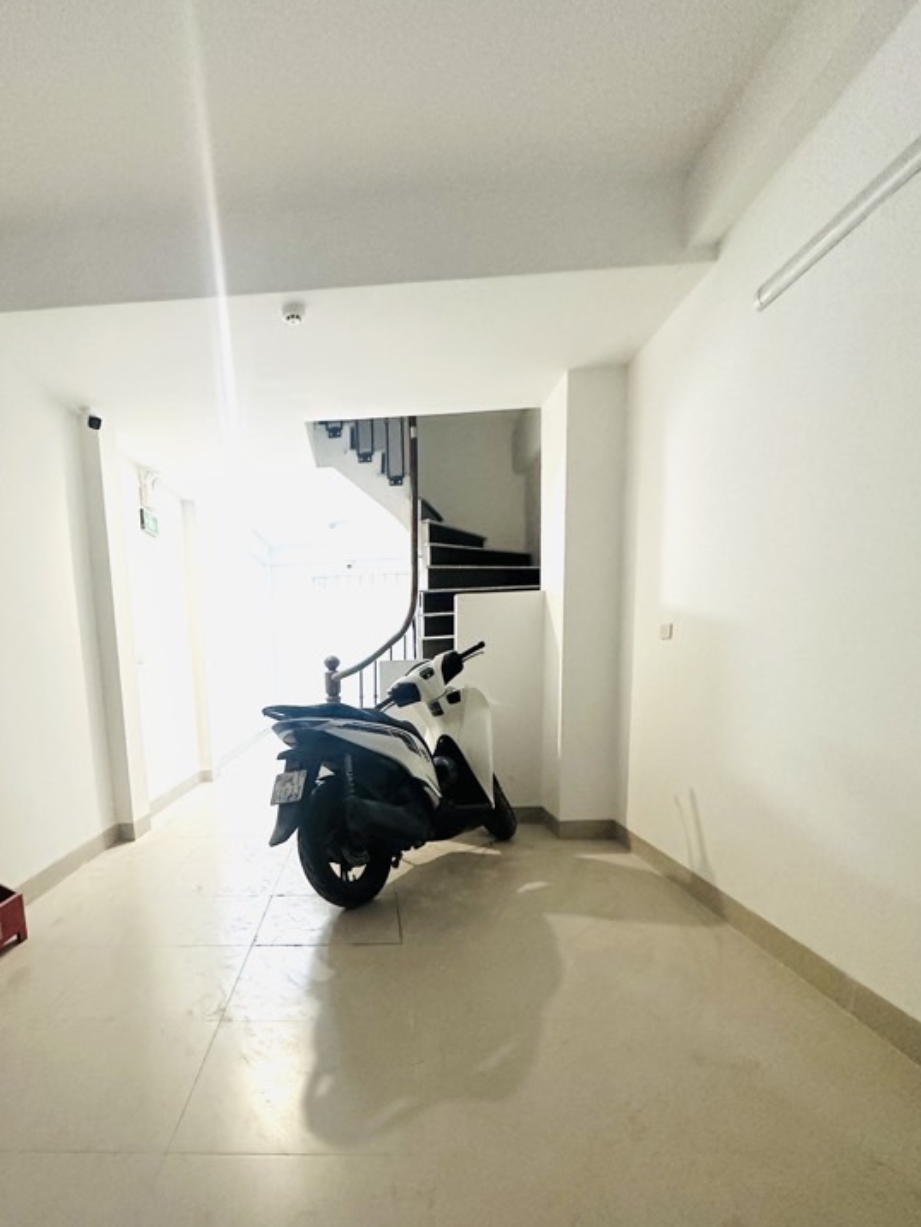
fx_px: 709
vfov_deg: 79.9
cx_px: 329
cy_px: 784
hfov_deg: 64.7
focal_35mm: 20
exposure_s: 1/67
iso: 320
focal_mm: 2.22
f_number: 2.2
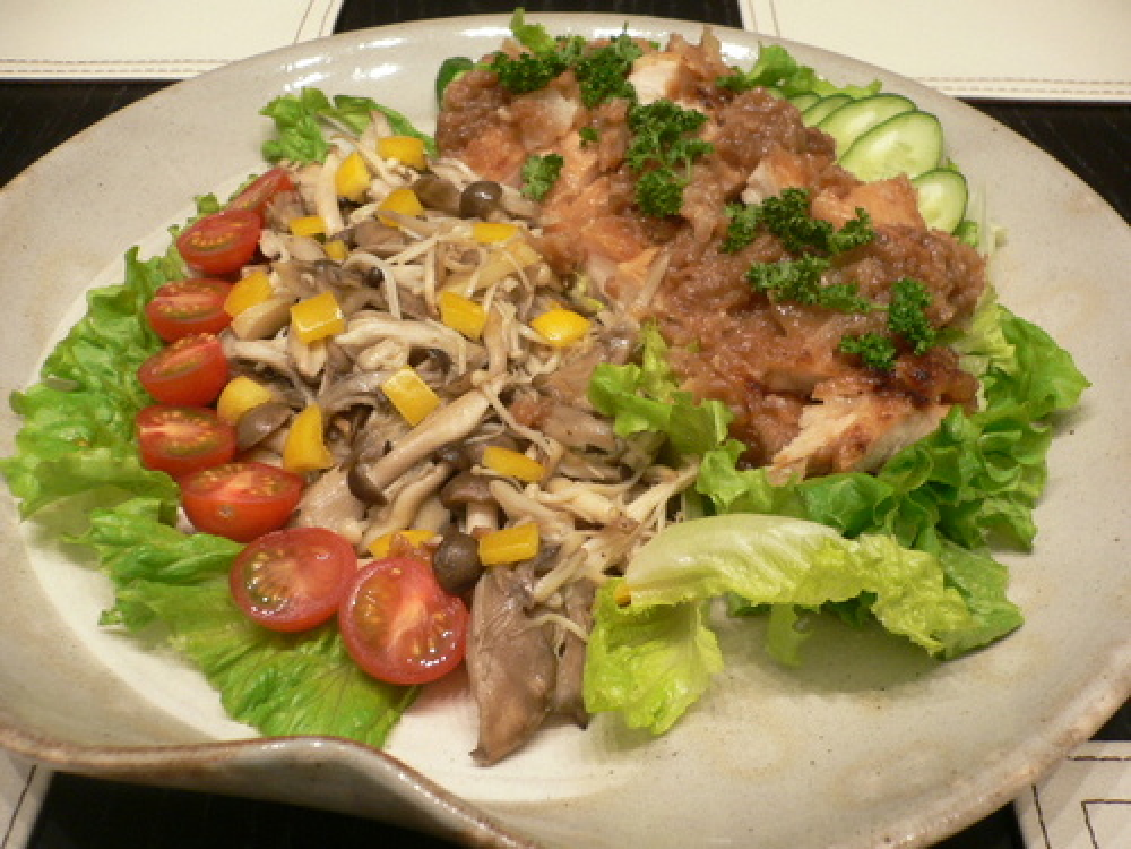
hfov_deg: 52.6
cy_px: 424
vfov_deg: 40.7
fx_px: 1144
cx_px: 566
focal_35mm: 35
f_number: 2.8
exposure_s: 1/8
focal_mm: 5.8
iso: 100
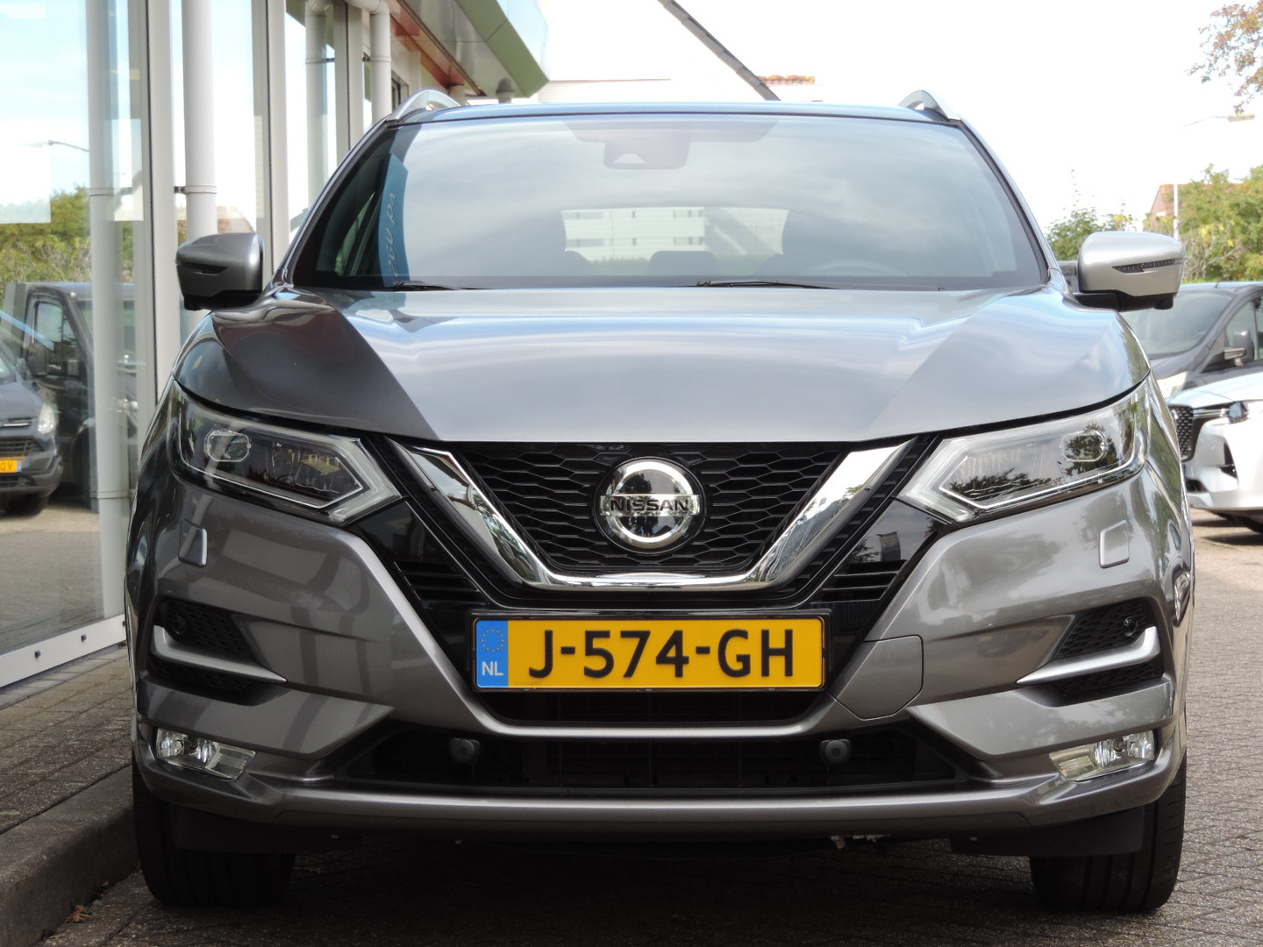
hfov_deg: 23.0
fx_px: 3101
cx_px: 632
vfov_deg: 17.4
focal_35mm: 85
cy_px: 474
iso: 80
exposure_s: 1/125
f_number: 4
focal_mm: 15.1
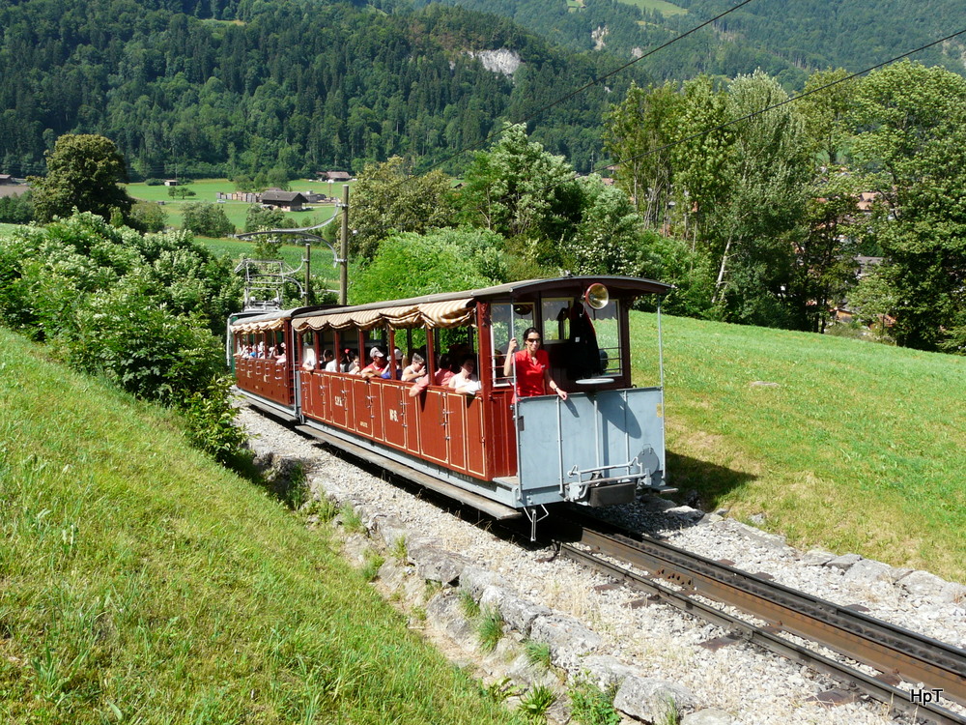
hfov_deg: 61.7
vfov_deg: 48.2
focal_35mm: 29
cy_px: 362
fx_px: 809
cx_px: 483
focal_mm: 4.7
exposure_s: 1/200
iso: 100
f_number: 5.6
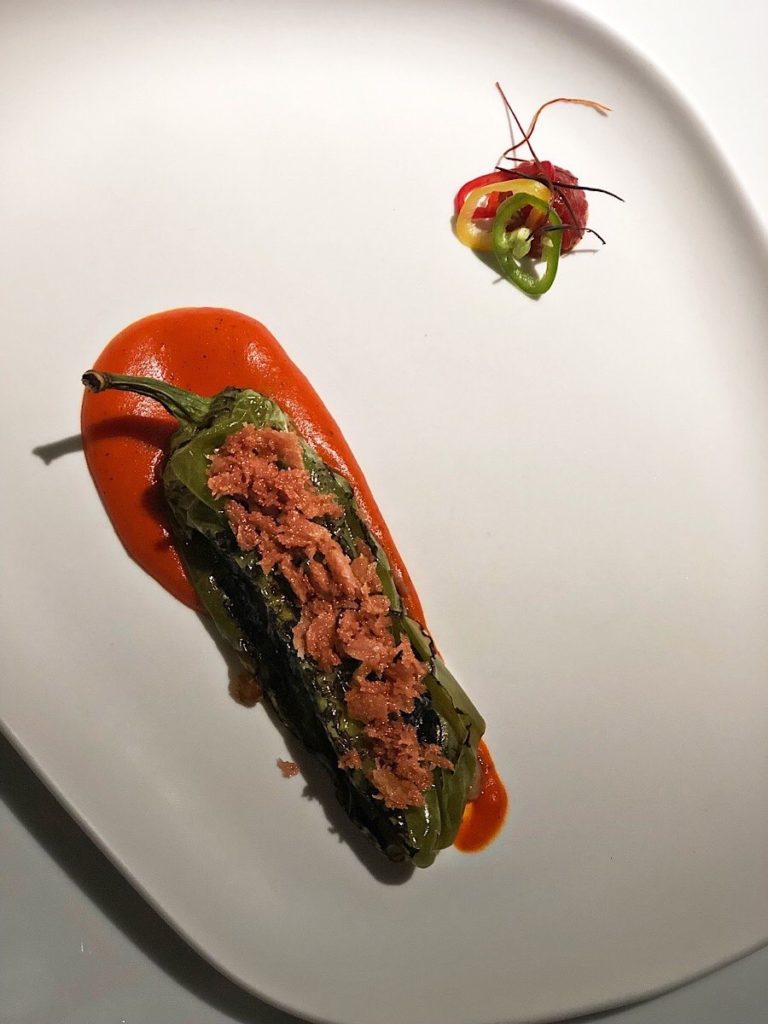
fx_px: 1686
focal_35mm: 57
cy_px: 512
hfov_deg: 25.7
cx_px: 384
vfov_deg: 33.8
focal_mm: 6.6
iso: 125
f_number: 2.8
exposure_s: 1/33
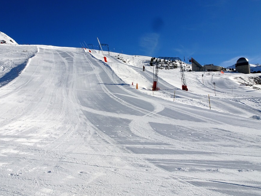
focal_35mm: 28
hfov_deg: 63.4
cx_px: 125
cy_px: 93
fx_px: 211
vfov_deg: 49.7
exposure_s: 1/2000
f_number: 4.5
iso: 80
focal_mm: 4.1
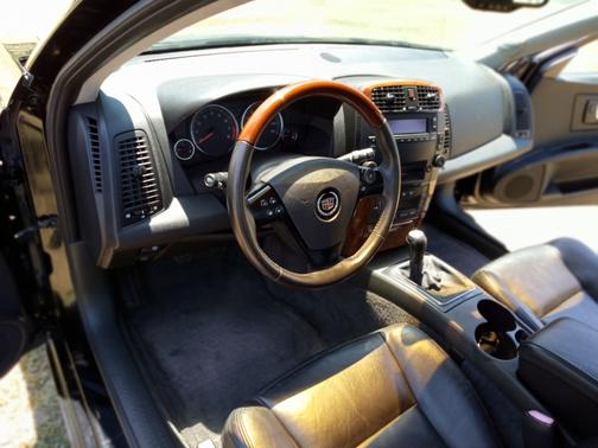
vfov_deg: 49.7
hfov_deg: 63.4
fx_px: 484
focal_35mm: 28
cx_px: 299
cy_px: 224
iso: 166
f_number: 2.2
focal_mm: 3.42
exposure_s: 1/120
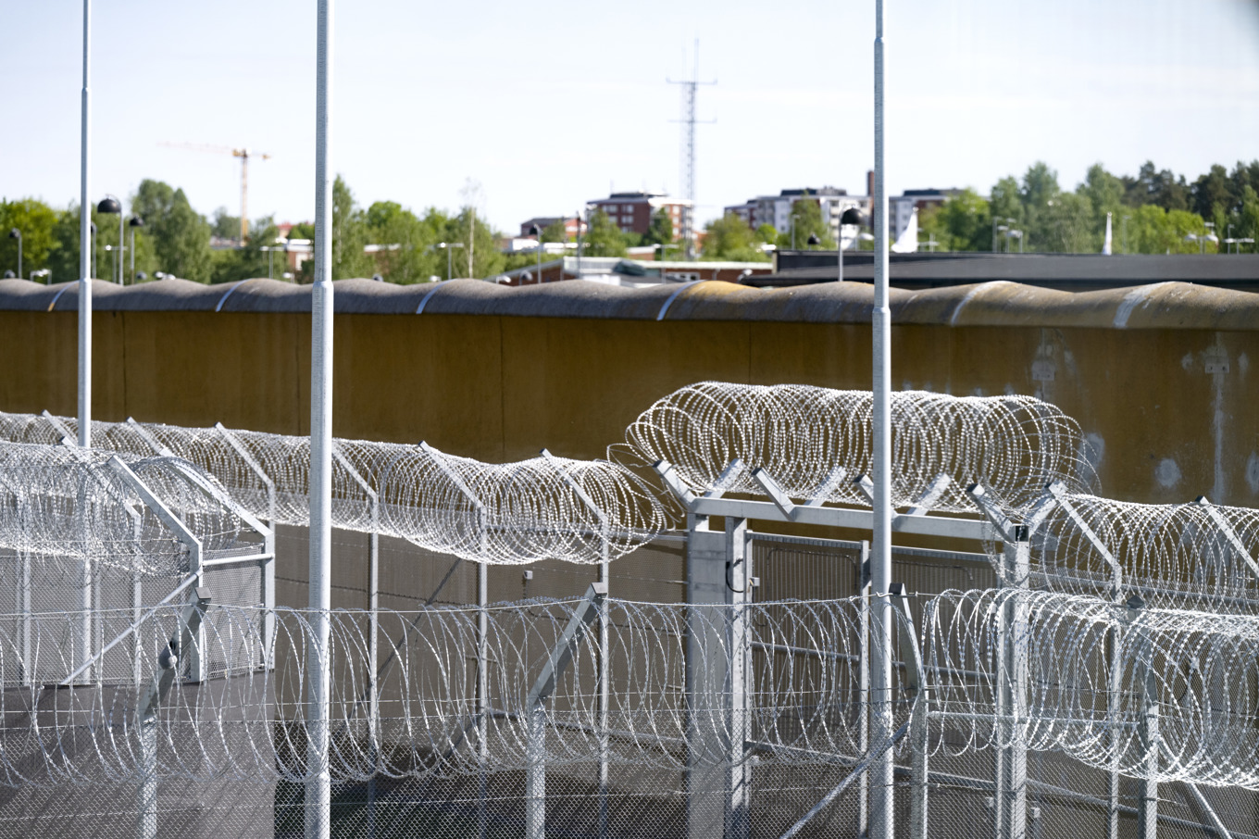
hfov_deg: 16.4
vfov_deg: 11.0
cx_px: 630
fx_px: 4370
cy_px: 420
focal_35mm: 125
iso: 500
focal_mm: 125
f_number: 4
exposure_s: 1/2000
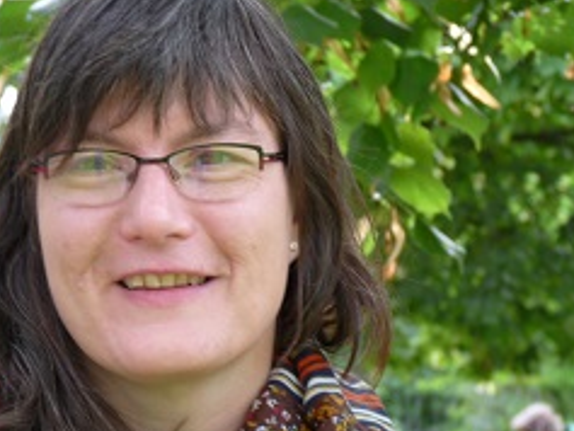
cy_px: 199
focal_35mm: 188
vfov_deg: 7.9
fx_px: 3119
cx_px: 183
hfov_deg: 10.5
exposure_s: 1/40
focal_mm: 21.6
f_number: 3.6
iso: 125
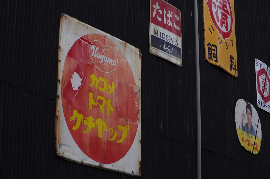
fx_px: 786
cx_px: 135
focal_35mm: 105
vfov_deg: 13.0
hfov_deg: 19.5
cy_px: 90
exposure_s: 1/125
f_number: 10
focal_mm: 70
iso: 800
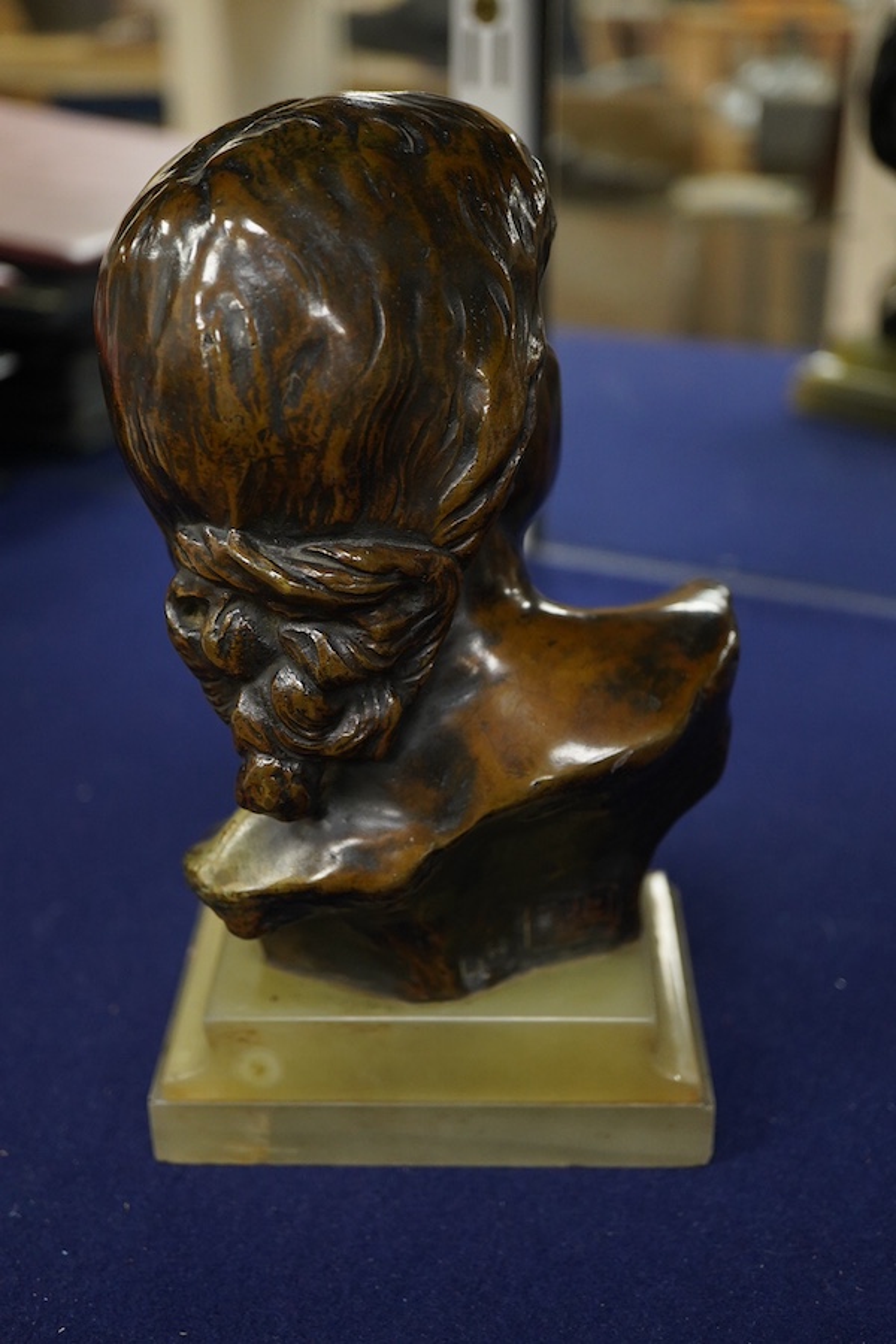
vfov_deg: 43.6
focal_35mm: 45
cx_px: 448
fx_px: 1680
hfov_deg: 29.9
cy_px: 672
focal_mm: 30
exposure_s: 1/125
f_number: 3.5
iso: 1250
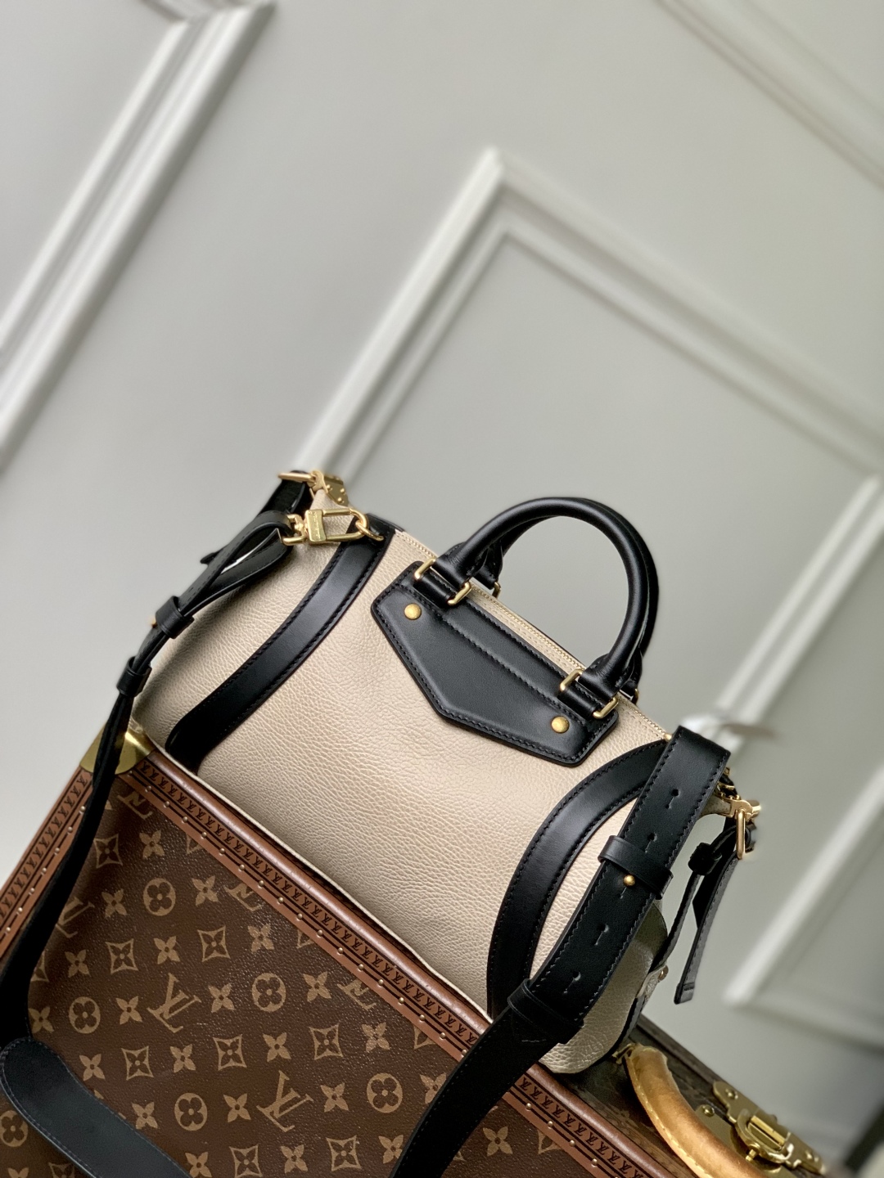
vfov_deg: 36.8
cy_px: 589
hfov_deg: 28.0
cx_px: 442
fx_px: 1771
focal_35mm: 52
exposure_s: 1/115
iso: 125
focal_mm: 6
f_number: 2.4
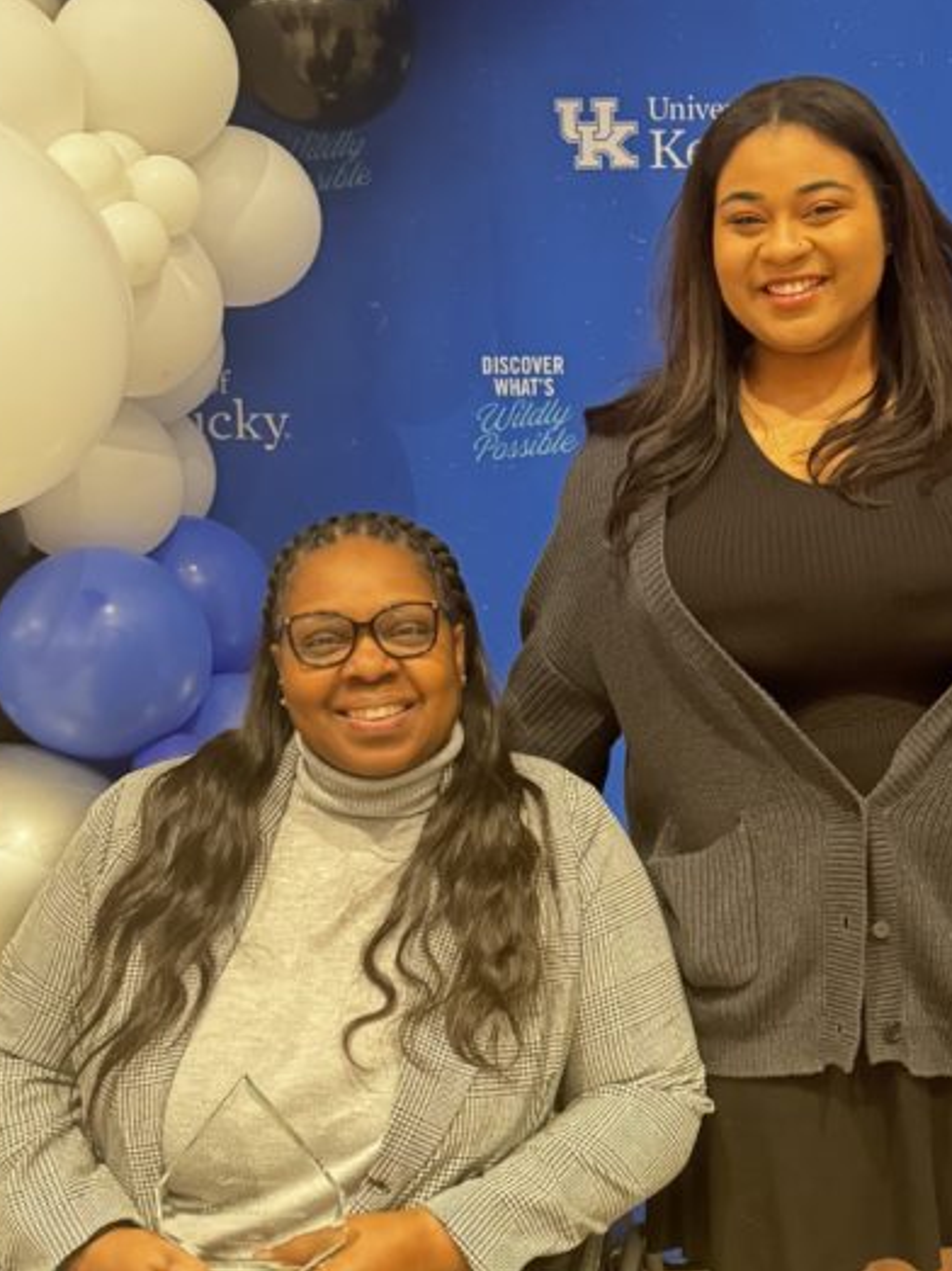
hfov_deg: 30.2
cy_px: 729
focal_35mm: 47
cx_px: 741
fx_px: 1724
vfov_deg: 40.3
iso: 1000
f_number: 1.78
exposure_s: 1/37
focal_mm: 6.76
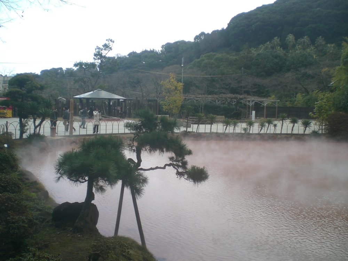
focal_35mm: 38
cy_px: 130
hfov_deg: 49.0
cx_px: 174
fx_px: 382
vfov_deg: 37.7
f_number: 3.1
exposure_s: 1/200
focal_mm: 6.3
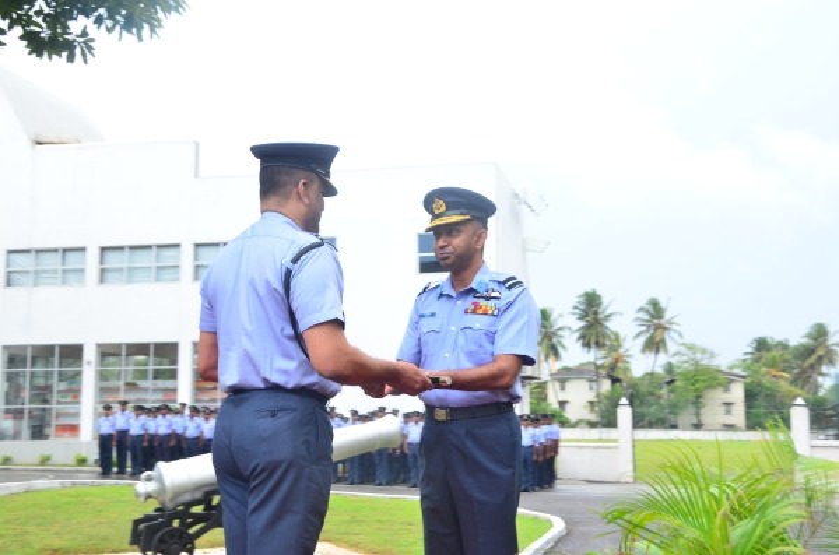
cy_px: 278
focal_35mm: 48
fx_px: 1116
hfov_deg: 41.2
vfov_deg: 27.9
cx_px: 420
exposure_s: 1/100
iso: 250
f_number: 5
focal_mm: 32
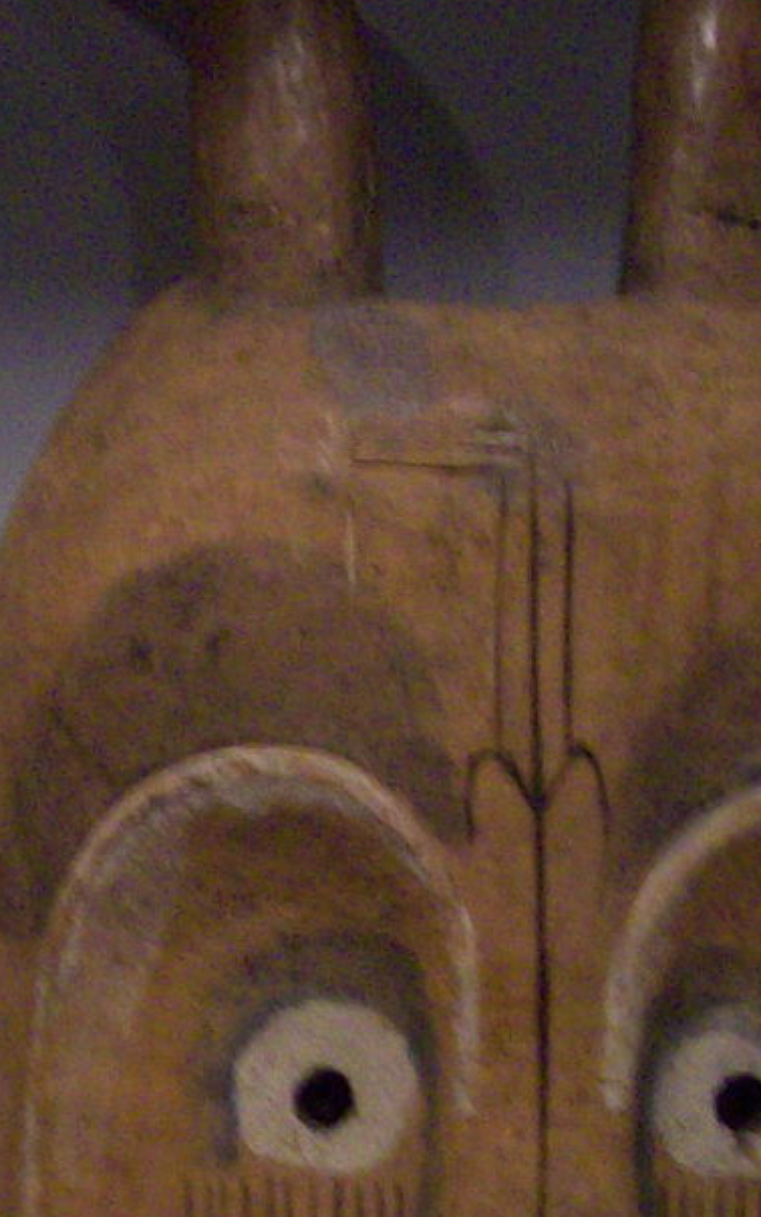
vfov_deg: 20.4
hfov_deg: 12.7
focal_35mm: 101
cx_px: -70
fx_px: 3352
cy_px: 968
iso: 160
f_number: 2.7
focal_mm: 6
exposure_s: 1/8
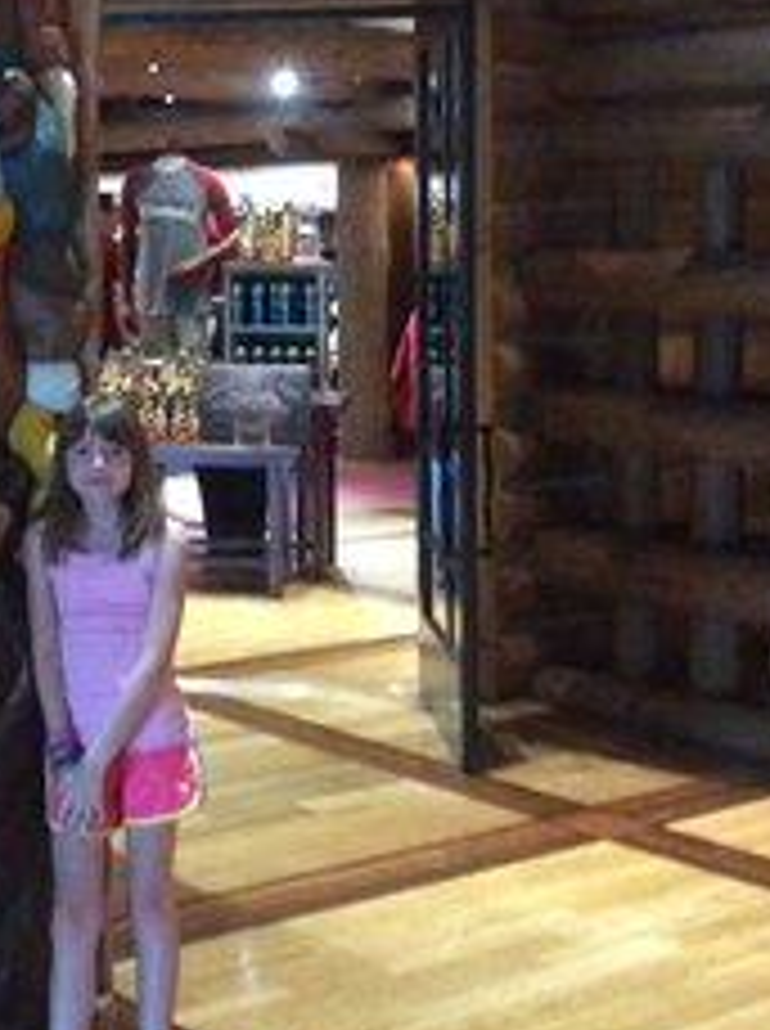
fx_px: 1993
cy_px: 229
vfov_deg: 28.5
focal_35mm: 67
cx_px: -20
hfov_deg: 21.0
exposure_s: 1/15
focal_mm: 3.3
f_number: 2.4
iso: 400
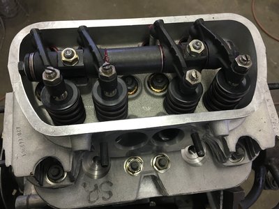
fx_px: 234
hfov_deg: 61.7
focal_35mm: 29
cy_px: 104
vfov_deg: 48.2
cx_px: 140
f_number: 2.2
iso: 80
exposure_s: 1/30
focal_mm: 4.15
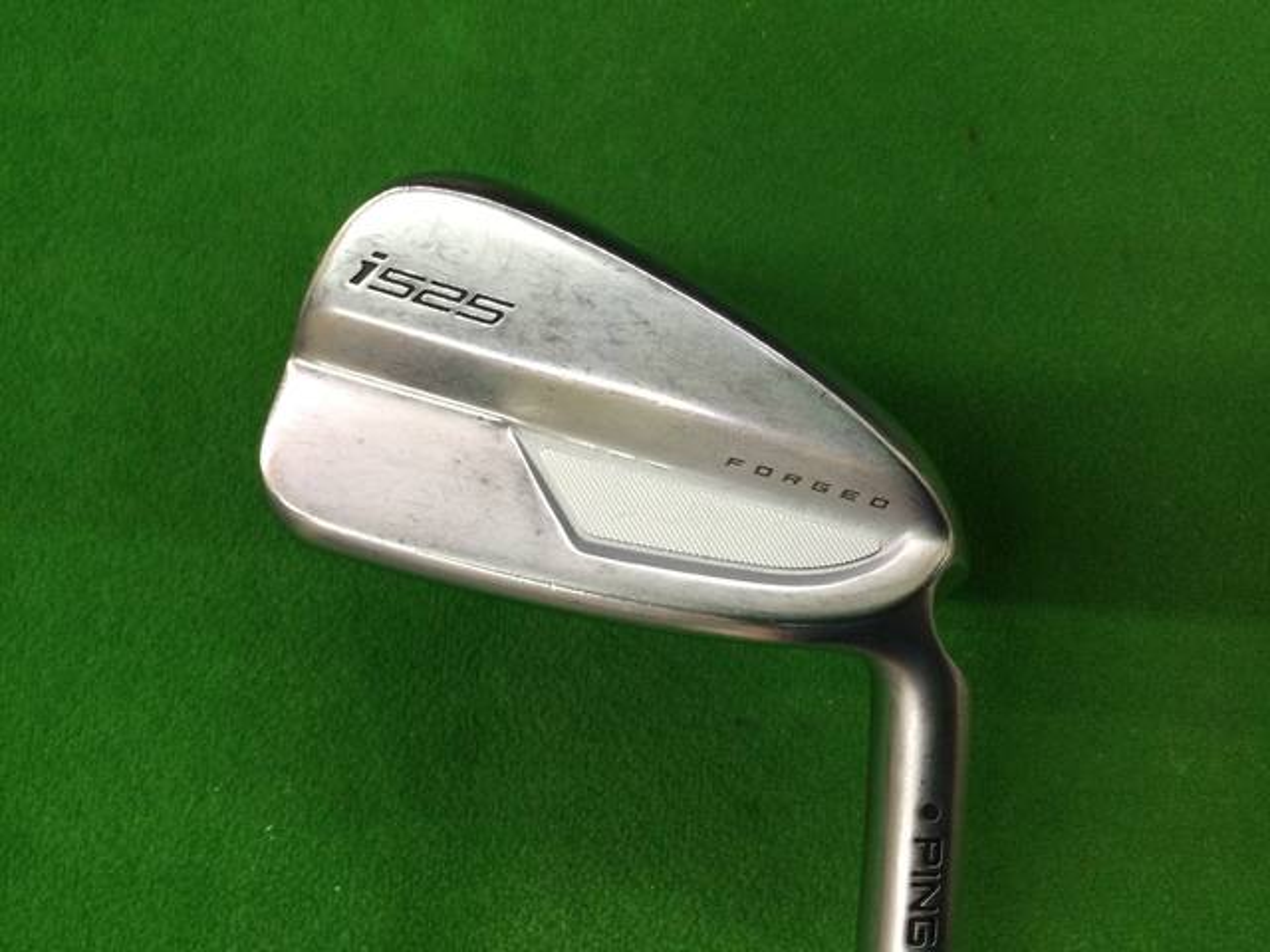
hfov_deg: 58.4
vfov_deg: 45.4
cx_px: 635
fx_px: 1137
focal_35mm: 31
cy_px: 476
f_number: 2.4
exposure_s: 1/30
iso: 50
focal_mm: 3.3
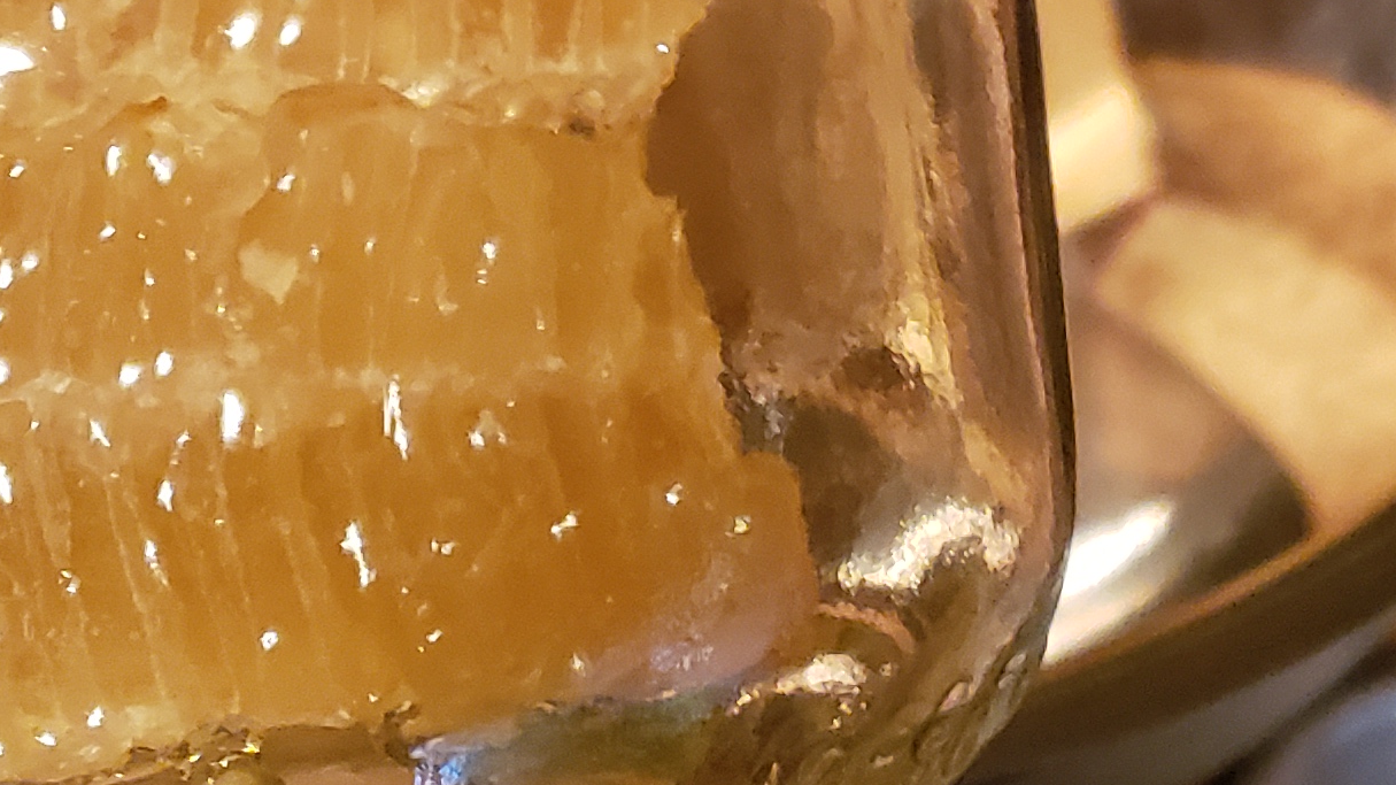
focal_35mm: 94
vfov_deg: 11.9
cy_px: -586
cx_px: 670
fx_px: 3479
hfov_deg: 22.7
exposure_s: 1/20
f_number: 1.5
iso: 250
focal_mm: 4.3
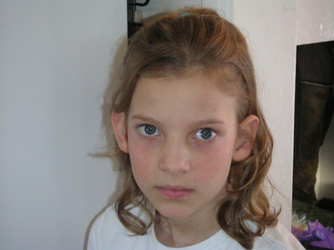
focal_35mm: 80
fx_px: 772
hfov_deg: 24.4
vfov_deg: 18.4
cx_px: 167
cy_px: 125
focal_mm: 10.4
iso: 200
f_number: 3.4
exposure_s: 1/90
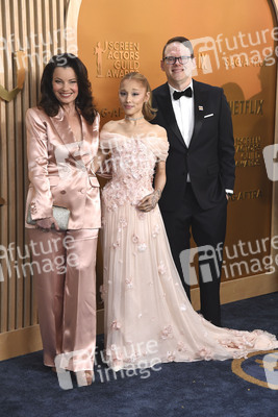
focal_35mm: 66
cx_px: 139
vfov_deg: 30.5
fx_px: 764
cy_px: 208
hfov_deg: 20.6
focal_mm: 66
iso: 2500
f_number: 5
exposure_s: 1/250
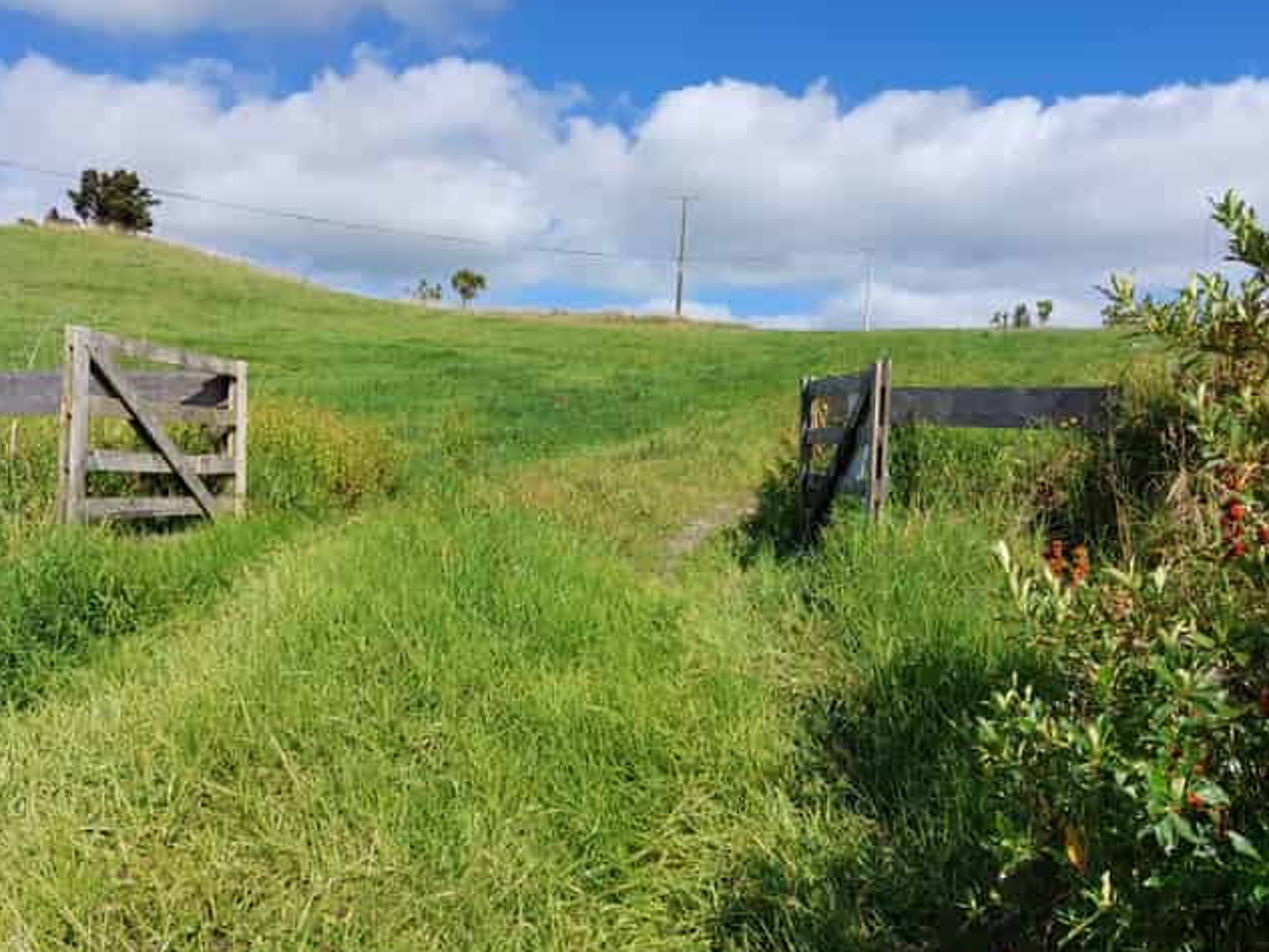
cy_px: 473
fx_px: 953
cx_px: 620
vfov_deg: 53.1
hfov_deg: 67.3
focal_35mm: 26
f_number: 1.8
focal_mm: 5.23
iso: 25
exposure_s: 1/1357
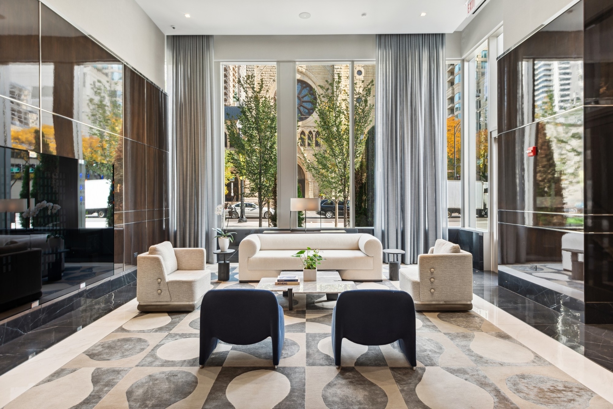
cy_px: 204
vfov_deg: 62.0
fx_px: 341
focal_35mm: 20
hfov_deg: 84.0
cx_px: 306
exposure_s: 1/6
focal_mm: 20
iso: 100
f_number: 8
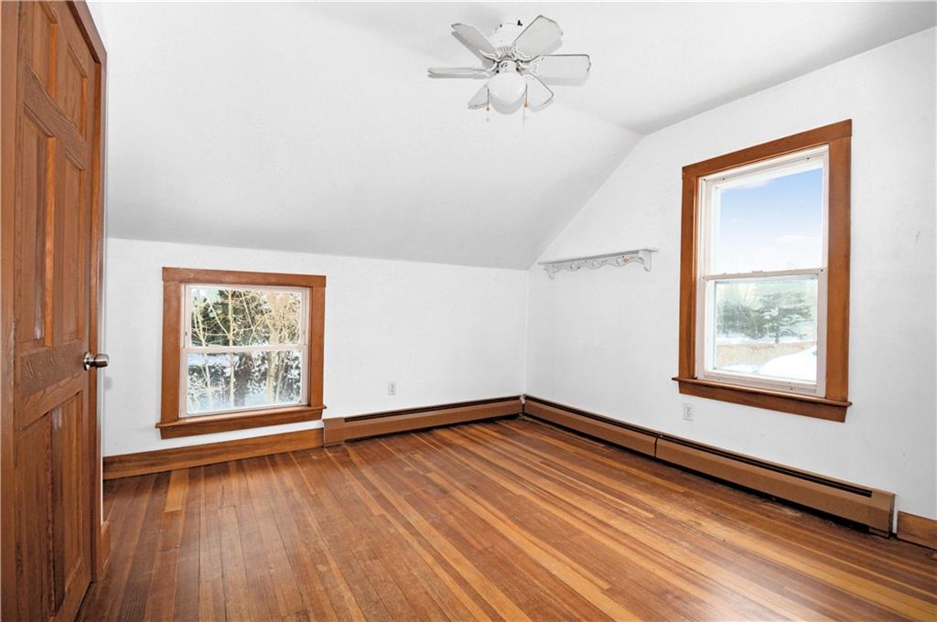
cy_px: 311
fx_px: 390
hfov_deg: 100.5
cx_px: 468
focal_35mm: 15
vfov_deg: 77.2
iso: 200
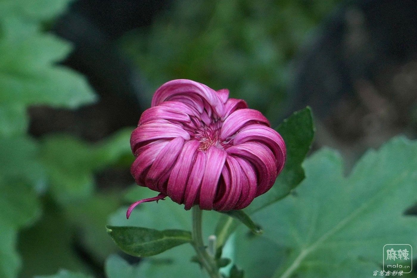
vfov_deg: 8.7
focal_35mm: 157
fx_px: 1818
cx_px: 208
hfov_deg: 13.1
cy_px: 139
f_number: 4
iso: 1250
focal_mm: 105
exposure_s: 1/640
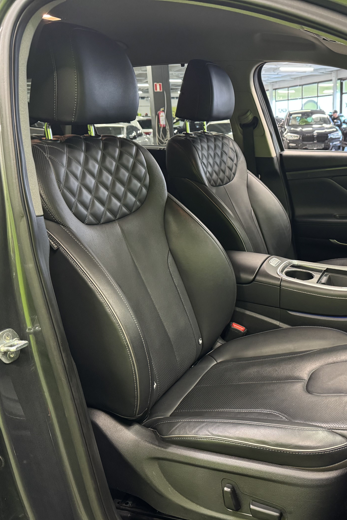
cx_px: 245
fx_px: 492
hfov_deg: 38.2
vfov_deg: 55.8
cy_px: 265
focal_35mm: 34
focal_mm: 6.76
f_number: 1.78
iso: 640
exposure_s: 1/50
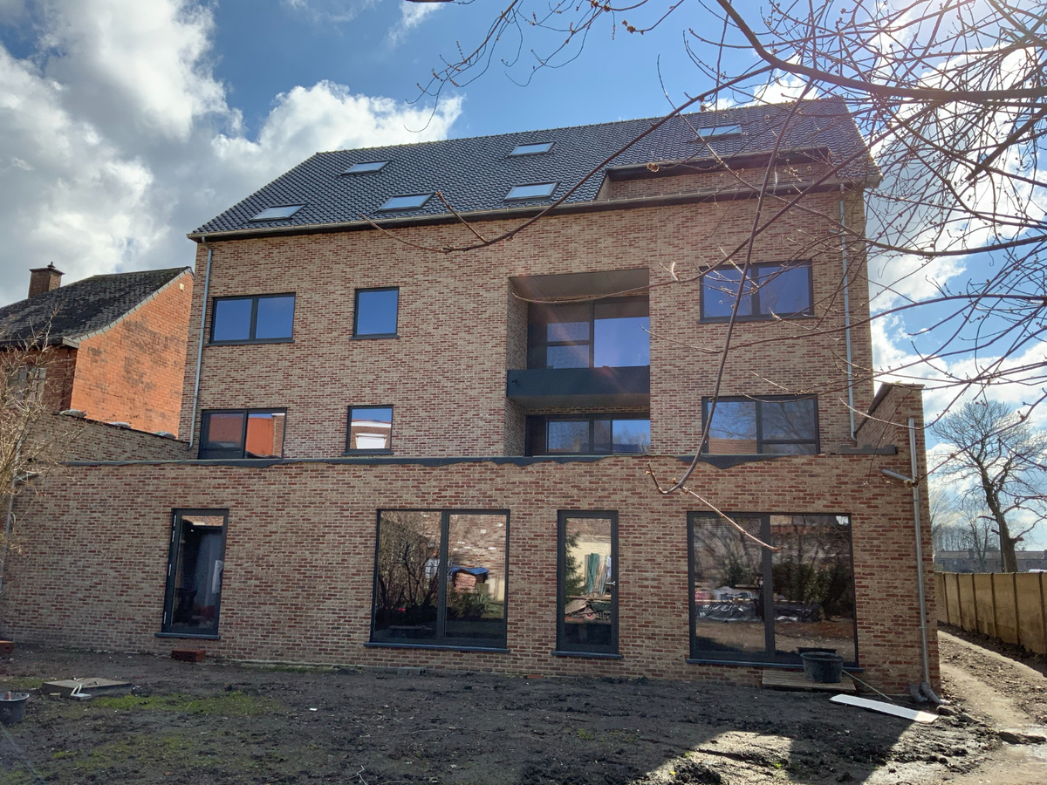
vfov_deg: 48.2
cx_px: 524
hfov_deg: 61.7
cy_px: 392
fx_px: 877
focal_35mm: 29
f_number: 1.8
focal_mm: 3
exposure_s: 1/1626
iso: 16
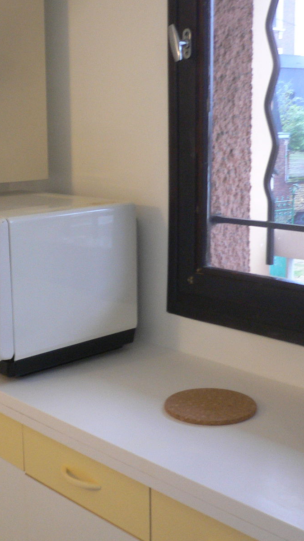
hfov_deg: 23.3
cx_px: 74
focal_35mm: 51
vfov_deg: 40.6
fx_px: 731
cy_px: 270
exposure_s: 1/15
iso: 200
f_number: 2.8
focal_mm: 5.8
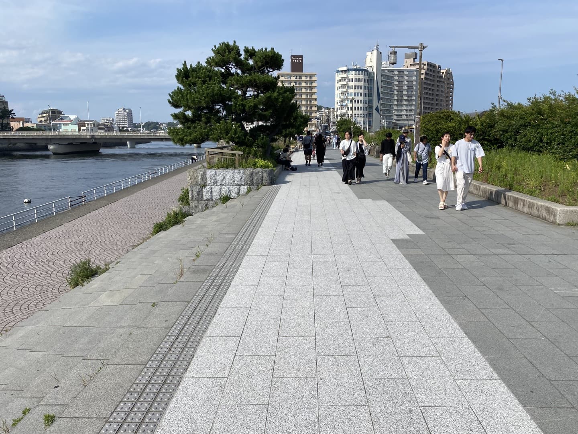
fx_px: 434
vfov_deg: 53.1
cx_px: 289
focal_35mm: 26
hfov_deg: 67.3
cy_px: 217
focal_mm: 4.25
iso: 32
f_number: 1.8
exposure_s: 1/3846
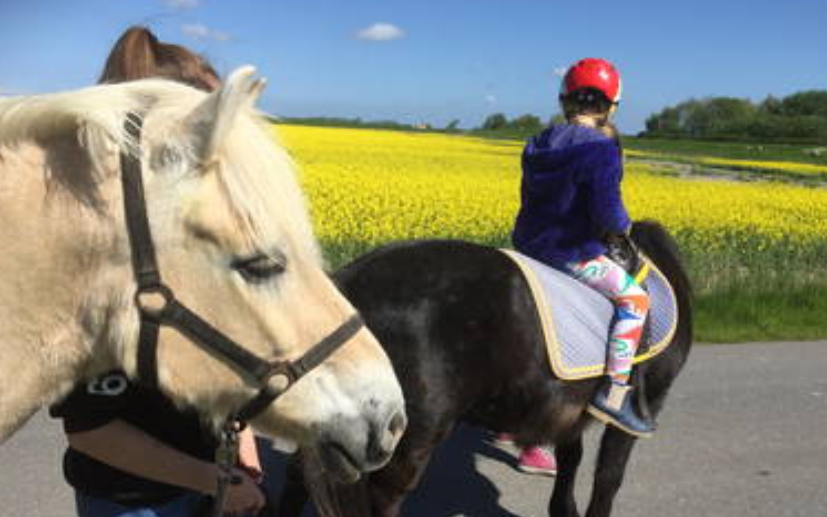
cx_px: 410
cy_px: 302
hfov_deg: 58.2
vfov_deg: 38.2
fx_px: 744
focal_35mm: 33
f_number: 2.2
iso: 32
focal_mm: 4.15
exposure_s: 1/2198
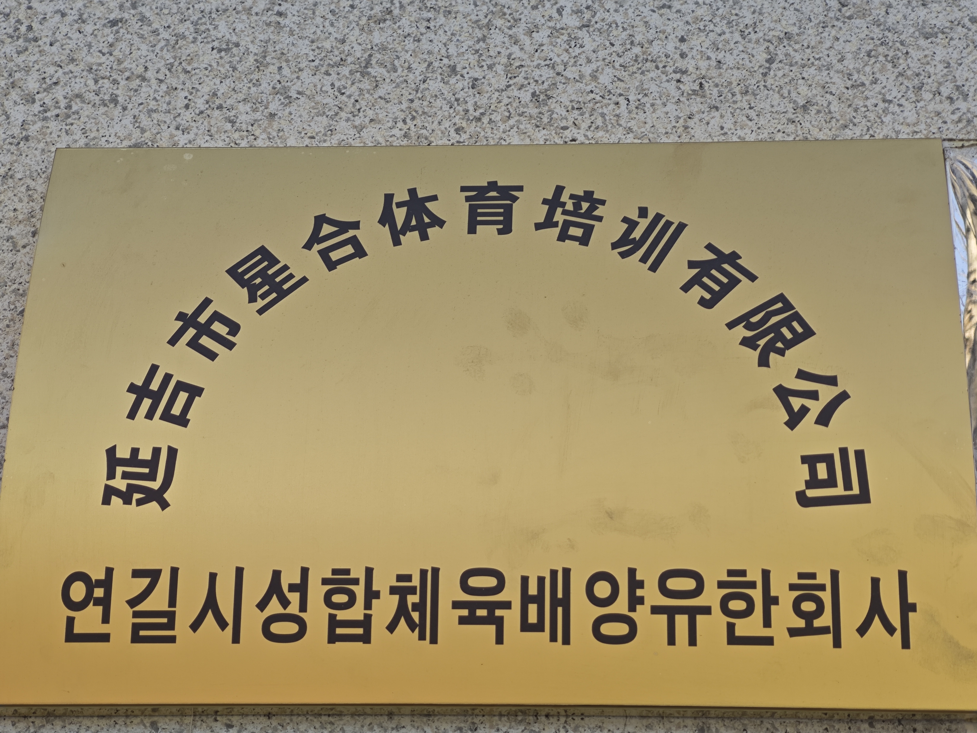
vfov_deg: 19.4
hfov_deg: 25.7
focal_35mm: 76
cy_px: 366
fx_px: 2145
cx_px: 488
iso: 50
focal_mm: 9
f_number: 2
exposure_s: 1/153
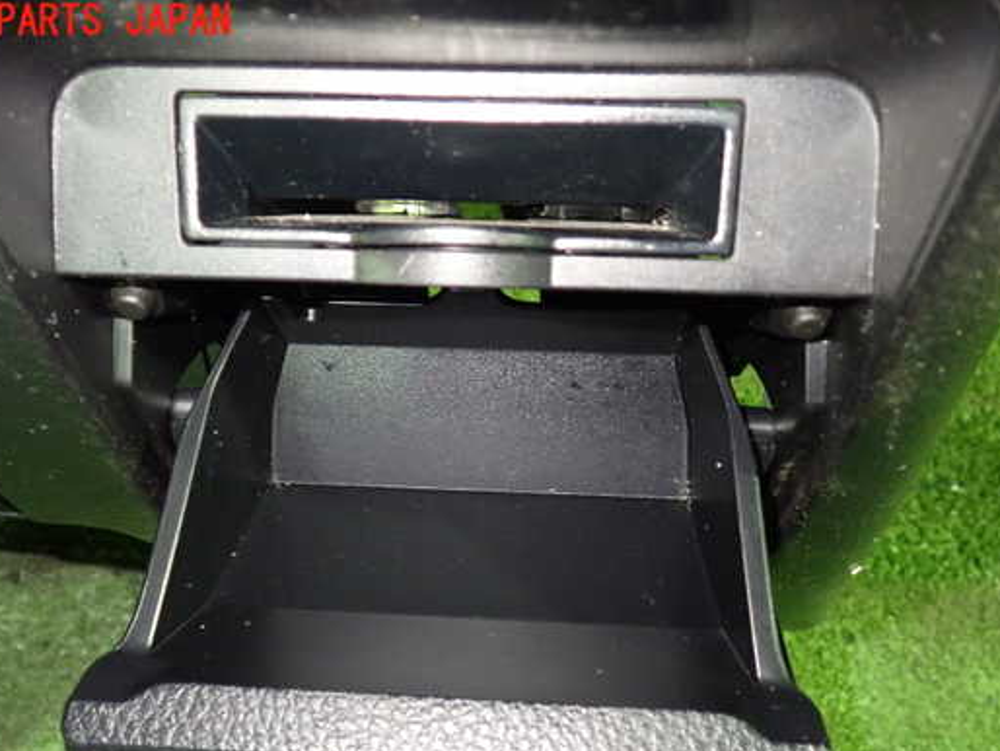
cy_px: 436
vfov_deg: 40.6
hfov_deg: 52.6
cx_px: 461
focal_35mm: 35
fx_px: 1012
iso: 800
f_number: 2.3
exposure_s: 1/20
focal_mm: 5.4
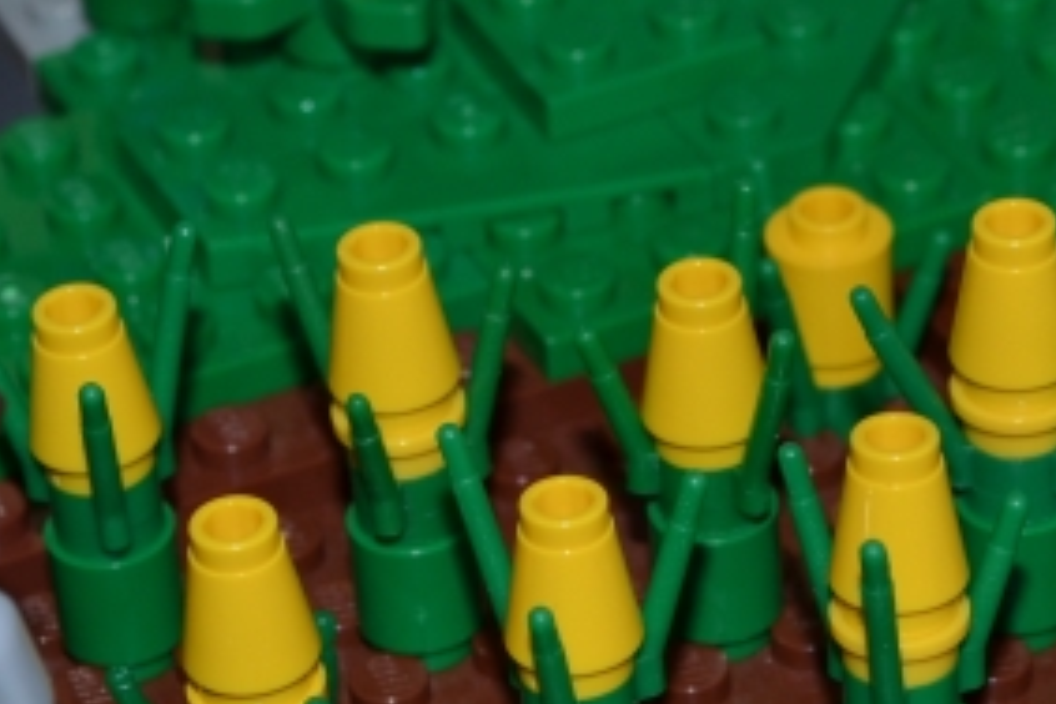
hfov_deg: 10.5
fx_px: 5749
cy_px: 433
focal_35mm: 196
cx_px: 794
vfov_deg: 7.0
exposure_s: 1/60
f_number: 8
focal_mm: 46
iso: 100
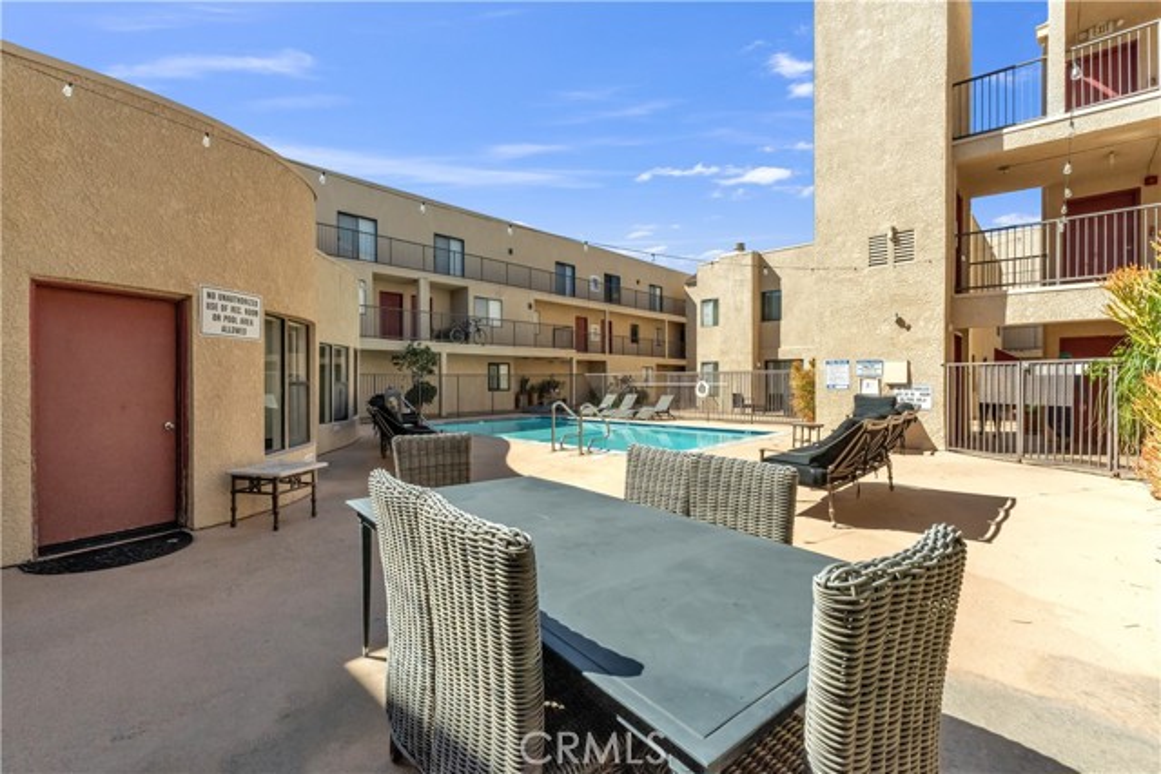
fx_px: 484
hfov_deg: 100.4
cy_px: 387
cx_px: 580
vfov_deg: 77.4
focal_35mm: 15
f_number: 9
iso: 1600
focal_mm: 10
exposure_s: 1/3200
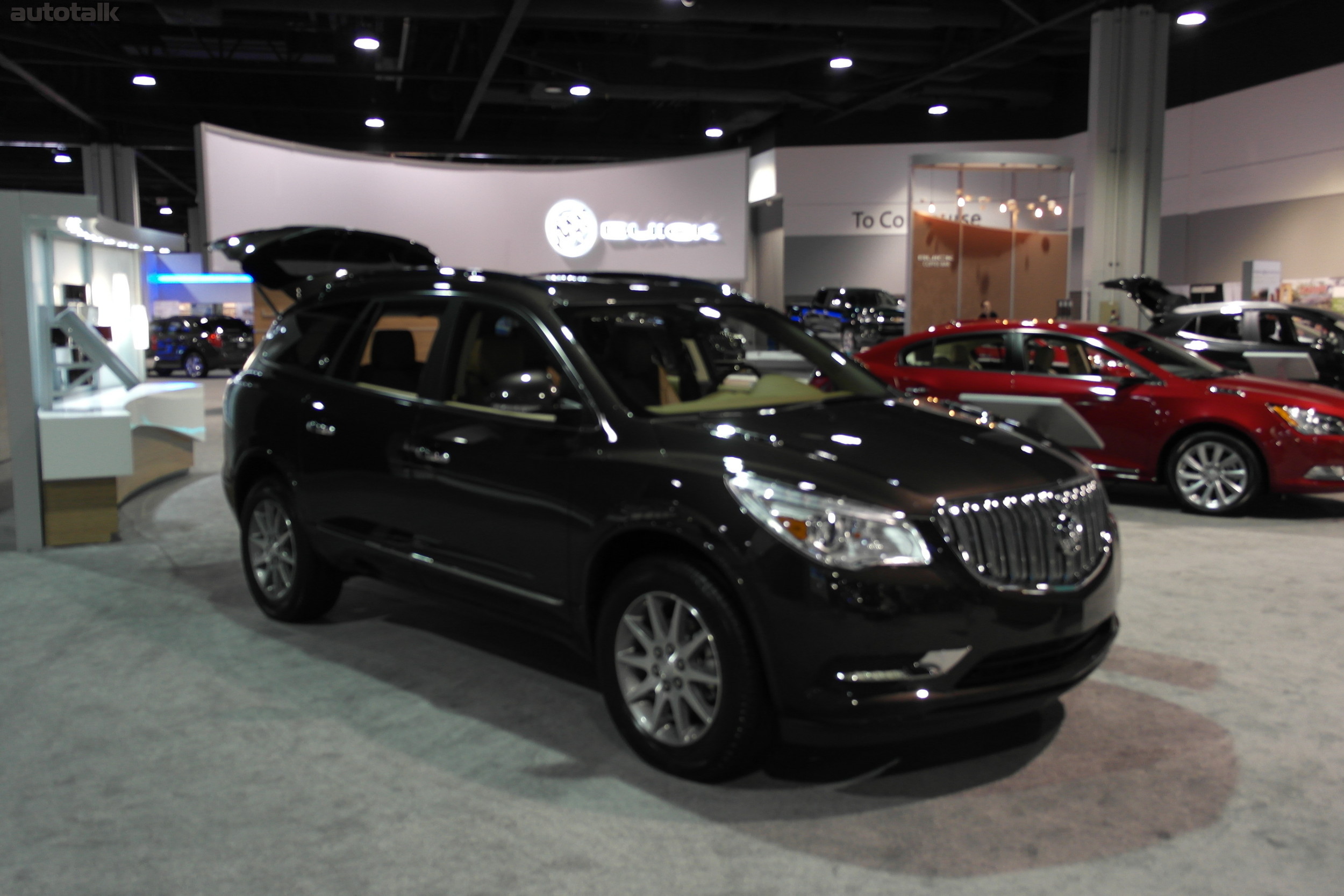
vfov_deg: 43.6
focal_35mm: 30
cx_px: 672
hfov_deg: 61.9
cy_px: 448
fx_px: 1120
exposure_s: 1/25
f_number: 3.5
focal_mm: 20
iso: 400
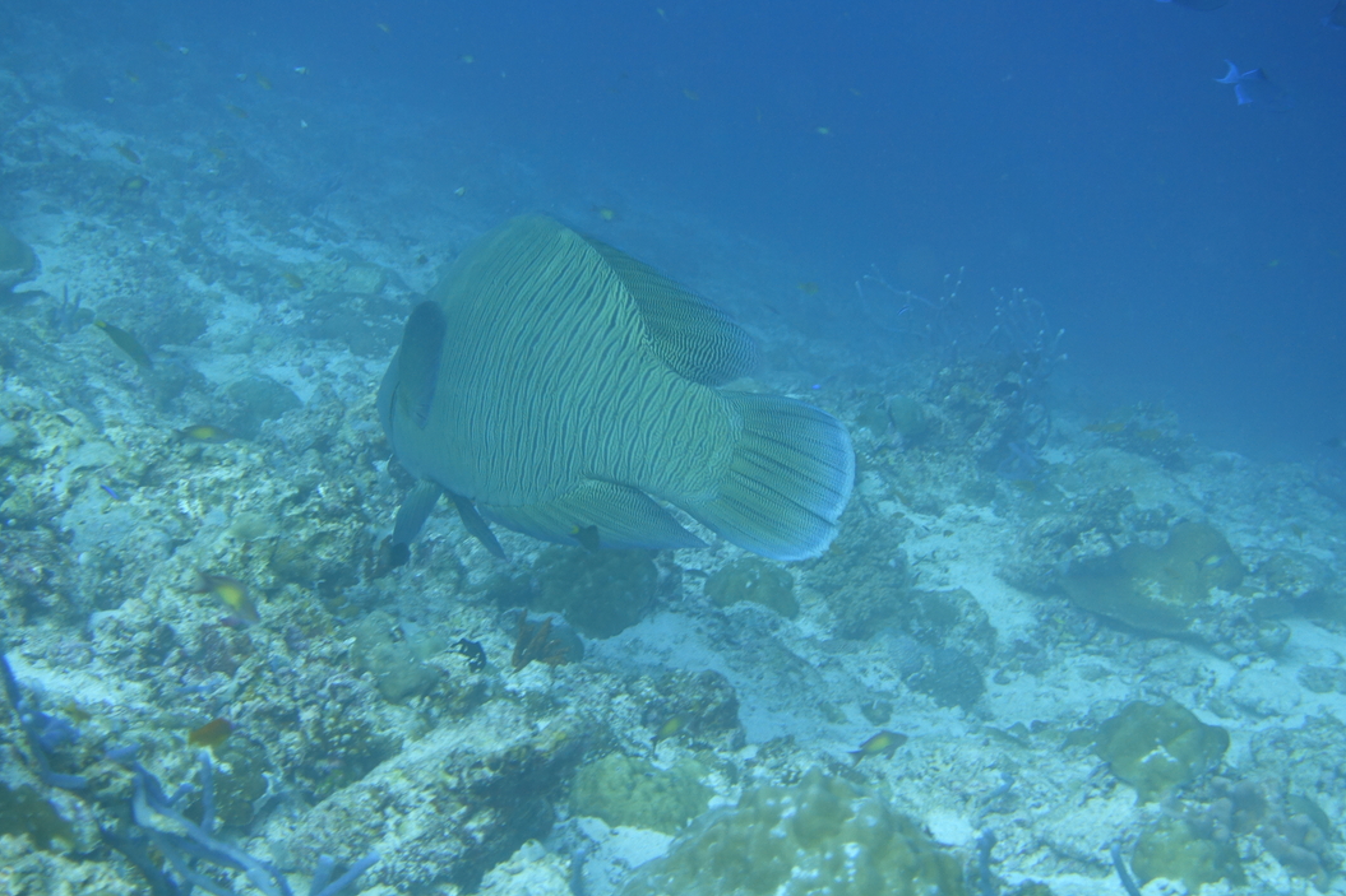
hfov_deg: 27.3
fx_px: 2766
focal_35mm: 74
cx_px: 652
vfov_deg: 18.4
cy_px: 411
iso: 125
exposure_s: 1/100
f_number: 4
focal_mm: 22.38
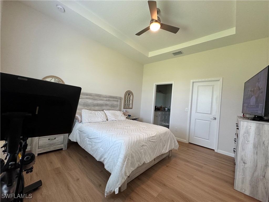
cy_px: 101
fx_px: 109
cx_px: 134
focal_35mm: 14
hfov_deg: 102.1
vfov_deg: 85.7
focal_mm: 2.22
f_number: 2.2
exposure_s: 1/120
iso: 250
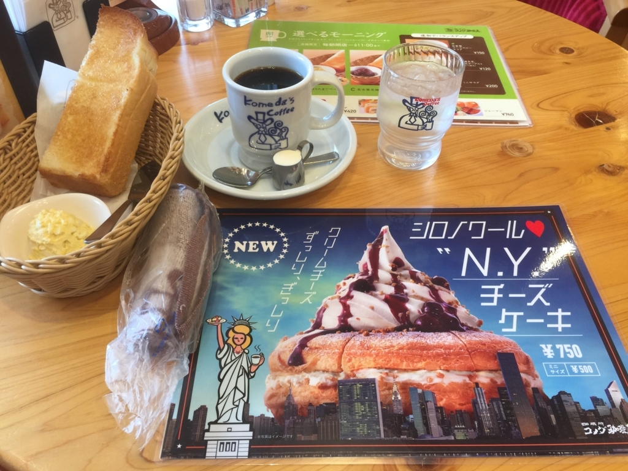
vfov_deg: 48.2
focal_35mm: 29
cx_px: 314
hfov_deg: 61.7
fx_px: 526
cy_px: 236
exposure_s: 1/40
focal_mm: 4.15
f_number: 2.2
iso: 32
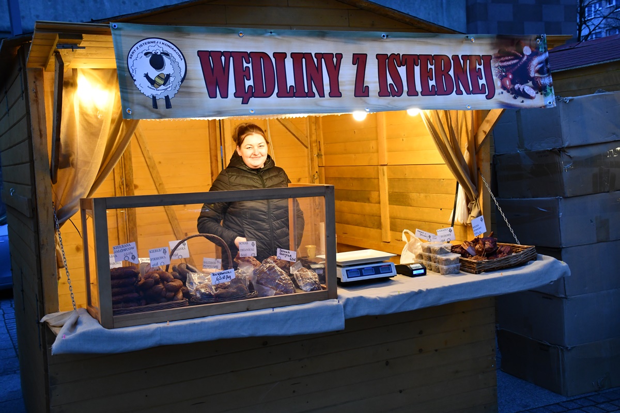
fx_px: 689
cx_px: 310
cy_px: 206
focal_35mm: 40
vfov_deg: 33.4
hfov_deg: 48.5
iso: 1800
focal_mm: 27
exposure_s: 1/125
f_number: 4
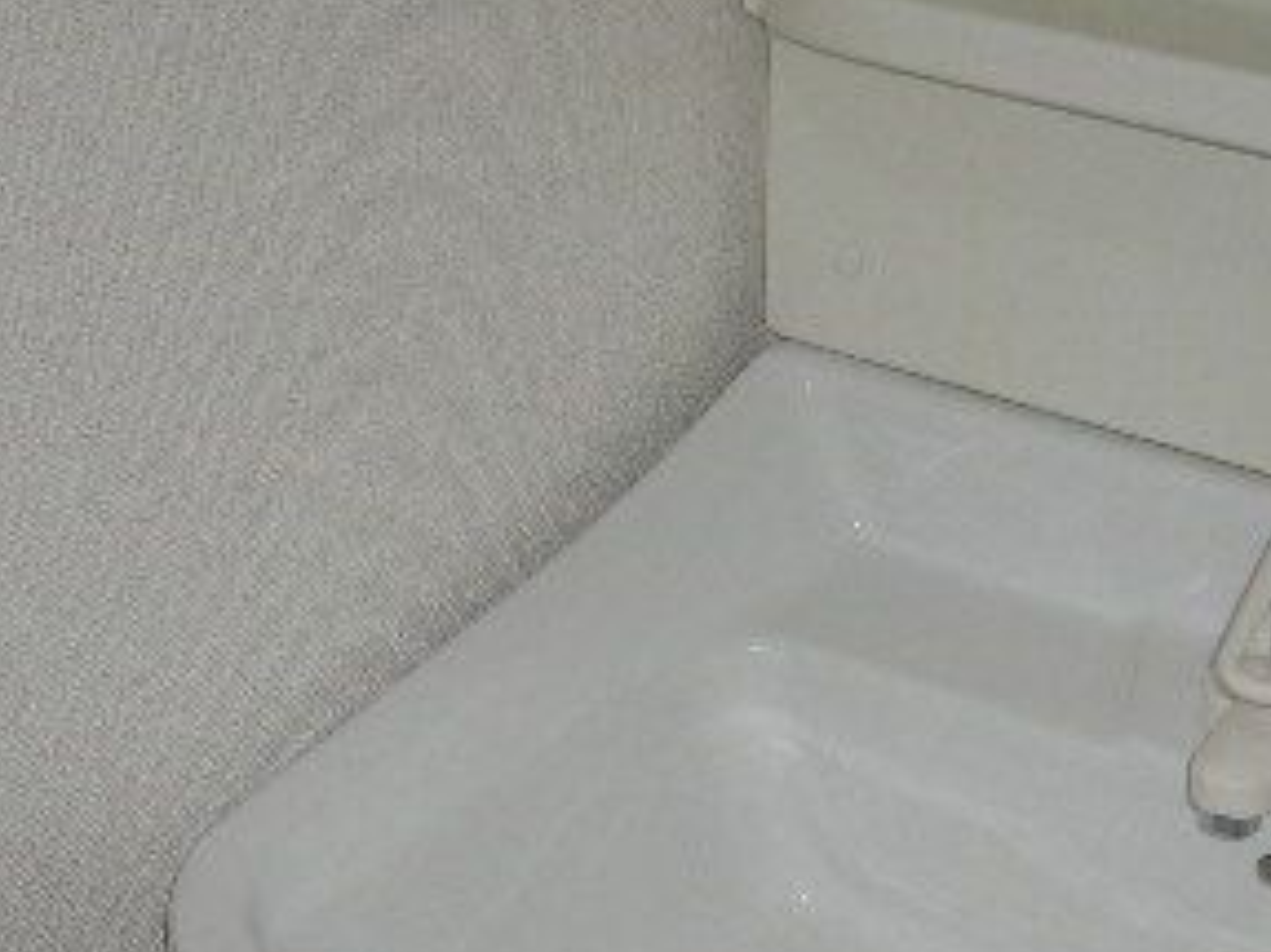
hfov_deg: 25.0
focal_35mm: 78
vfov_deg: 18.6
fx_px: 2863
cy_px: 806
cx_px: 748
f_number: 2.8
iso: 100
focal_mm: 5.8
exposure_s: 1/60
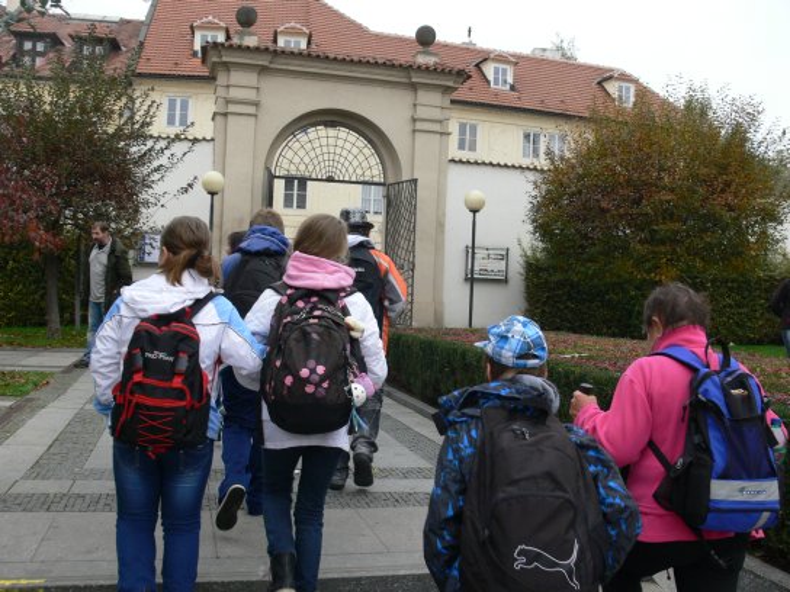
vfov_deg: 40.7
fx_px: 799
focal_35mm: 35
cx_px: 395
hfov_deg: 52.6
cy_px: 296
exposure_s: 1/100
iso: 100
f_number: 4.5
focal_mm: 7.4
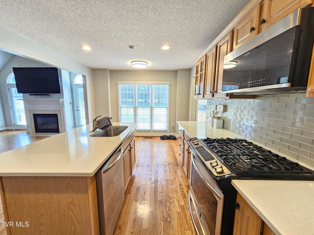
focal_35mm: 13
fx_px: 118
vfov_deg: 89.9
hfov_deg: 106.2
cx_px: 157
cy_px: 118
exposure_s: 1/40
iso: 320
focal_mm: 2.2
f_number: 2.2
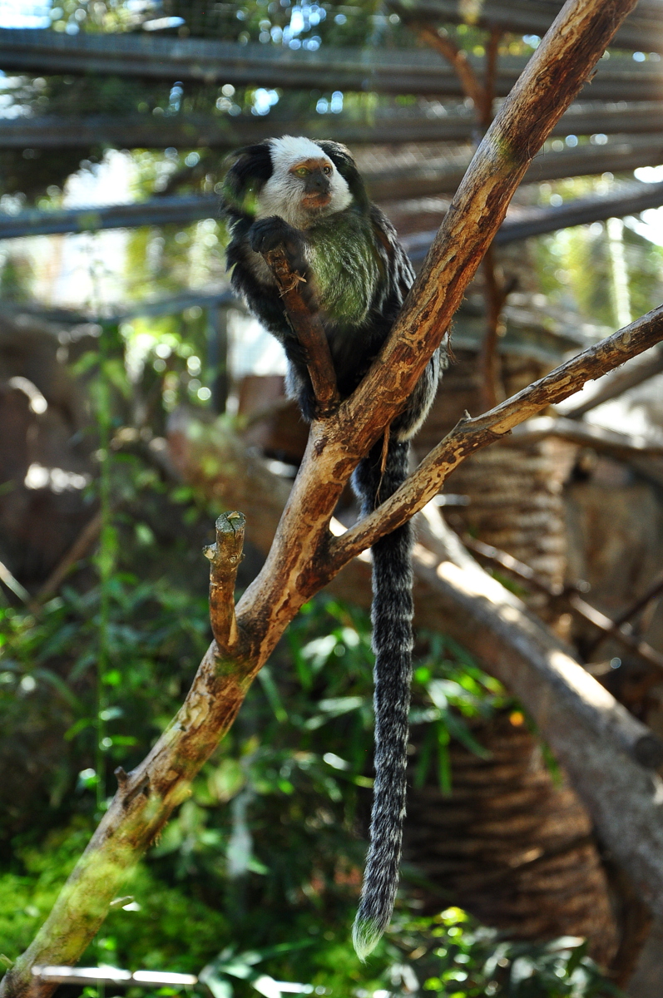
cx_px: 332
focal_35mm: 68
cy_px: 499
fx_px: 1869
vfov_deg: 29.9
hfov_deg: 20.1
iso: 400
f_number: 5.6
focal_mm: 45
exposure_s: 1/125
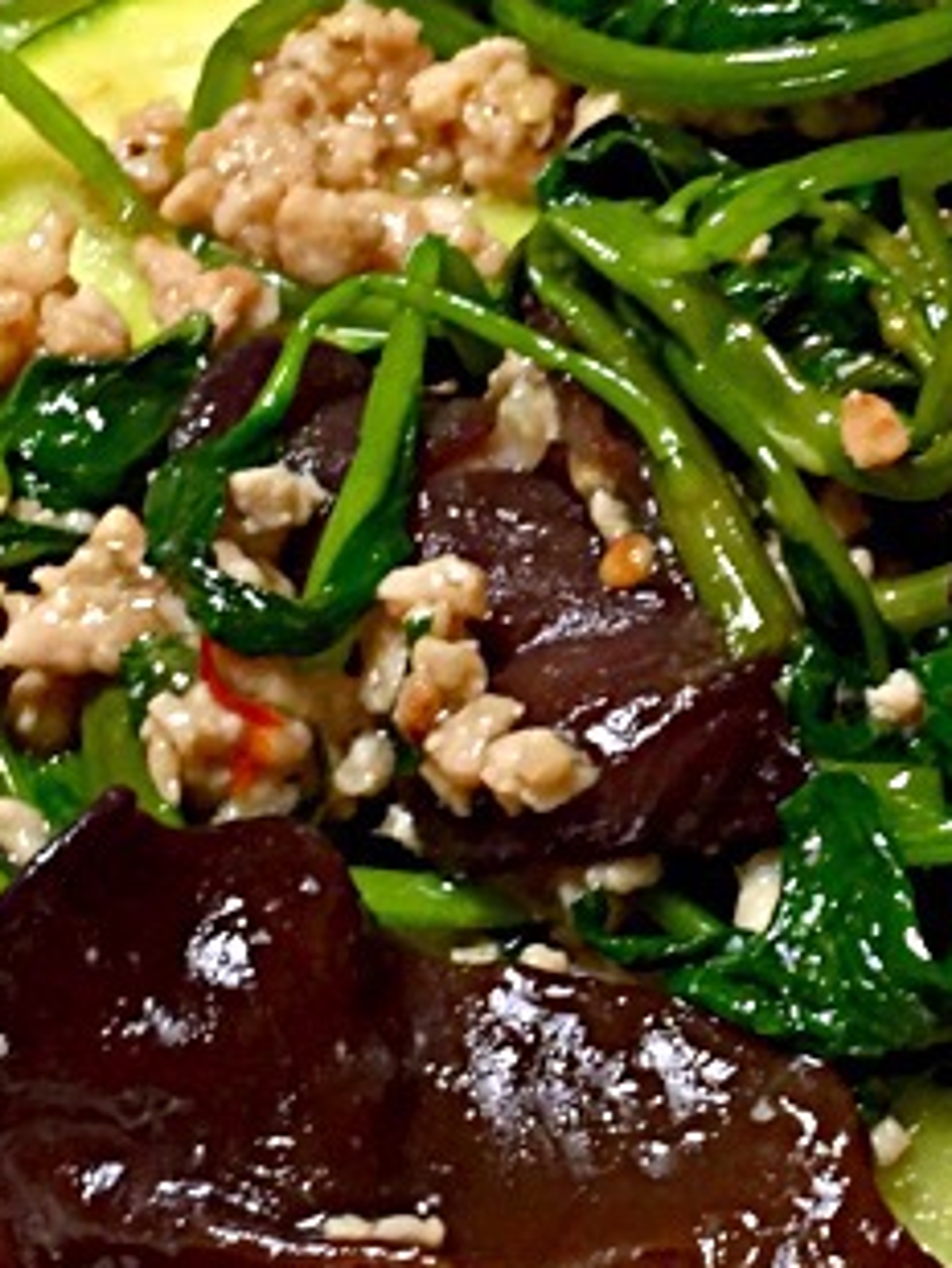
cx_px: 800
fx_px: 3298
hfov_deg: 16.3
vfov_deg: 21.7
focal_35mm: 90
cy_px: 722
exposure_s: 1/30
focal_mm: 4.15
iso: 80
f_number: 2.2
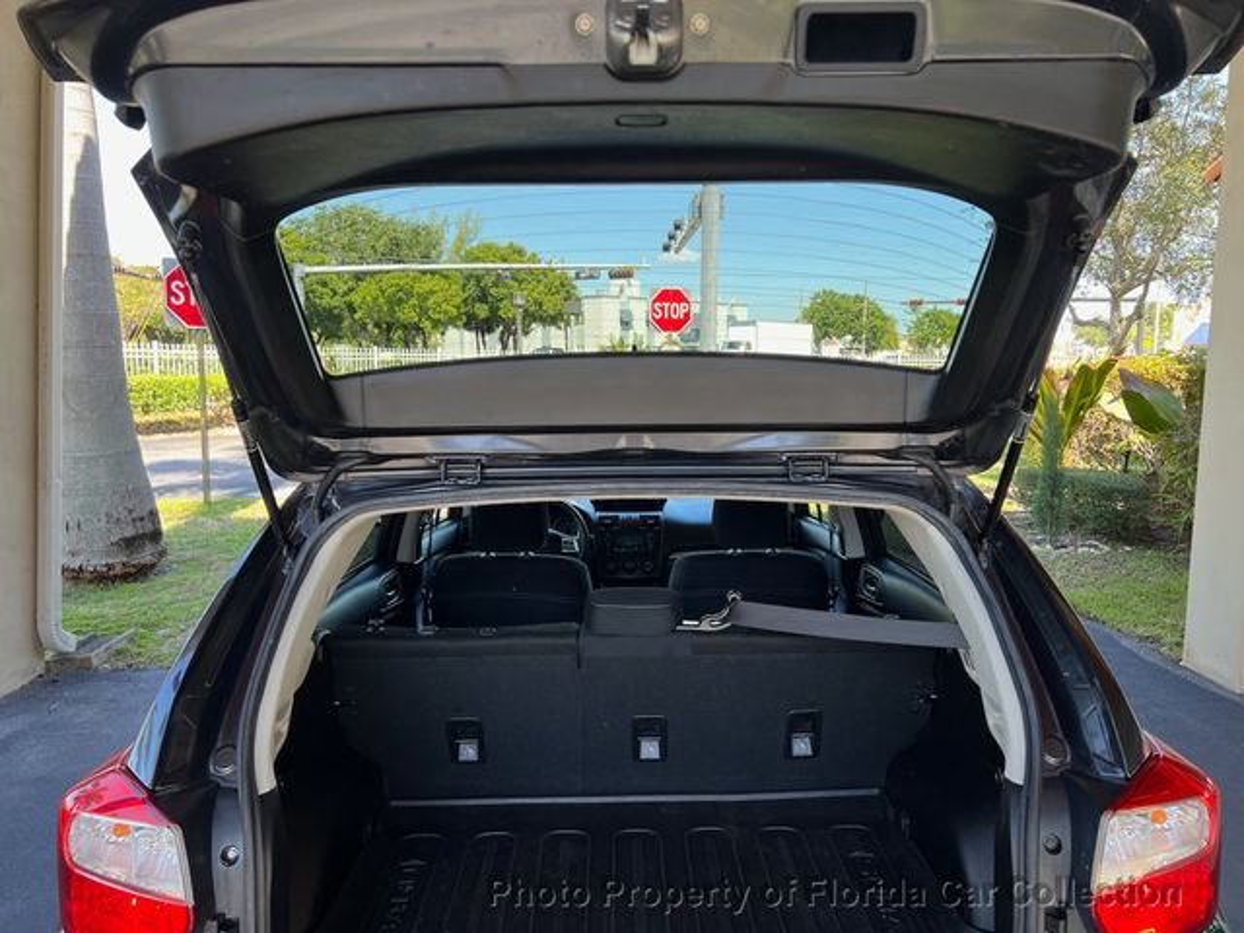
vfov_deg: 53.1
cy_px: 466
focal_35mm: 26
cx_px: 622
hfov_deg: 67.3
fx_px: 934
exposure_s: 1/217
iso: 40
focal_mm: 5.7
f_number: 1.5
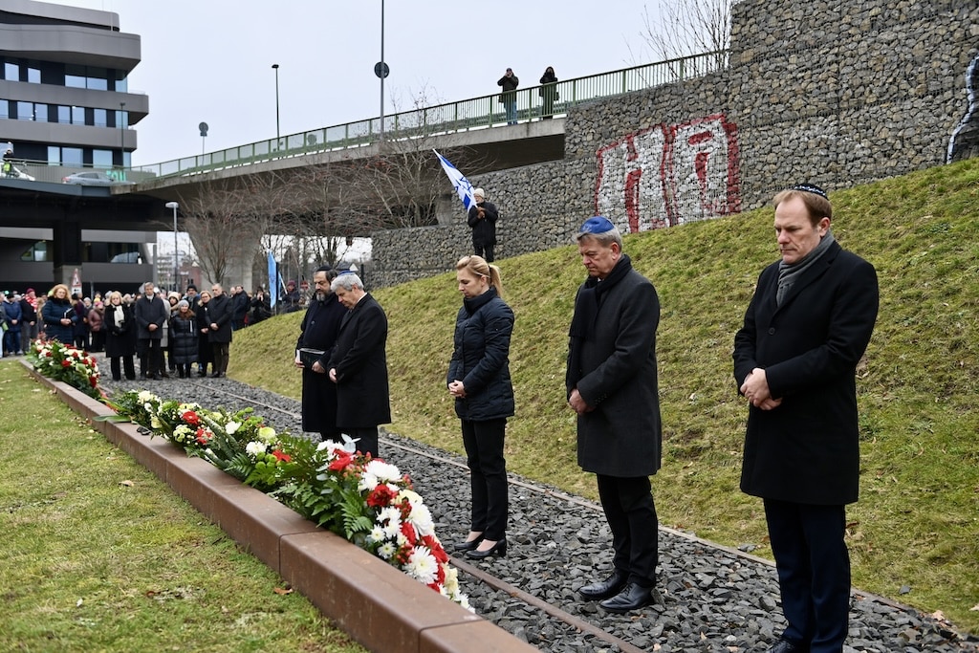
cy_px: 326
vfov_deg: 36.9
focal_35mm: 36
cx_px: 490
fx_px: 979
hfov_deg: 53.1
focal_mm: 36
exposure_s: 1/100
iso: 100
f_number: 3.5
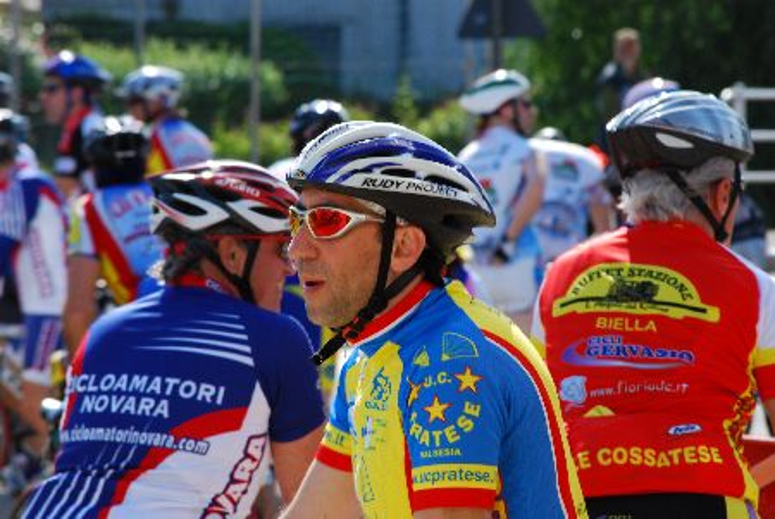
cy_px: 260
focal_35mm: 300
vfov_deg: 4.6
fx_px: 6464
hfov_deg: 6.9
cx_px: 388
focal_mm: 200
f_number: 13
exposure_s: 1/100
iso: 200
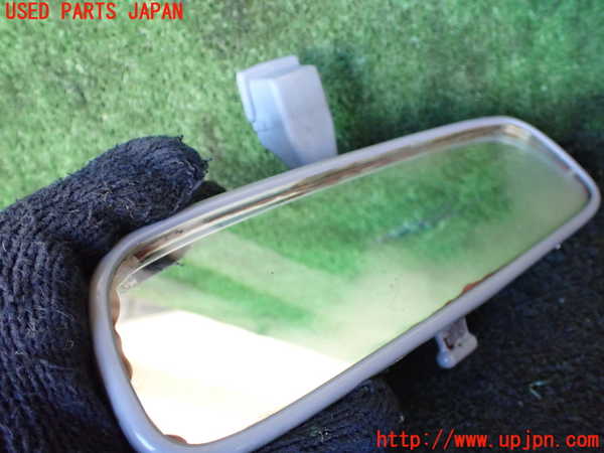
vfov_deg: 46.8
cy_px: 226
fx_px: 523
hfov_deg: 60.0
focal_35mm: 30
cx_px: 302
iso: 800
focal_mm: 5.4
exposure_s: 1/100
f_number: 2.3
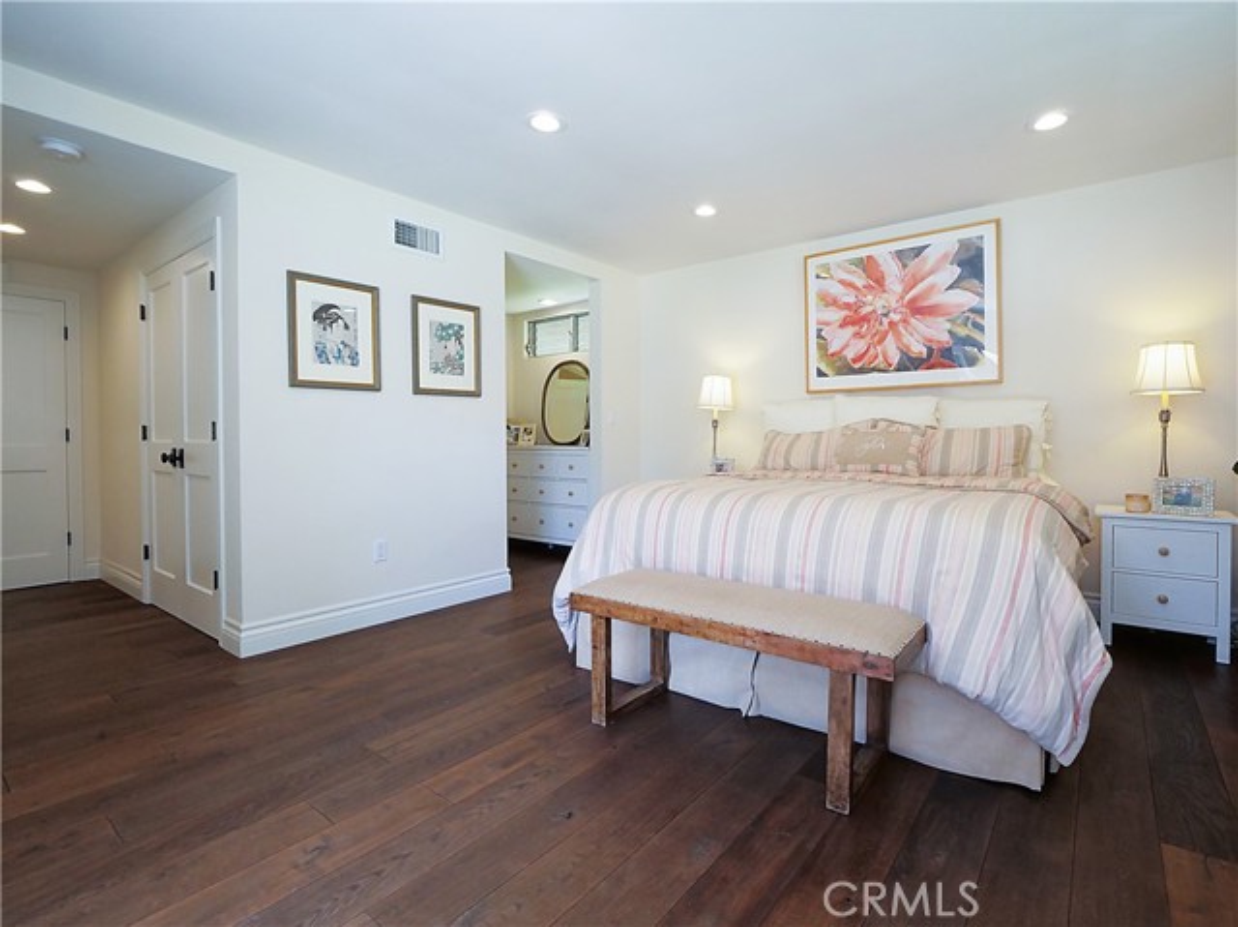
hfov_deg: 94.5
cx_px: 619
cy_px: 464
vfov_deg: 78.0
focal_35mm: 16
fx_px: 572
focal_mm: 8
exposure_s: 1/60
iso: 1250
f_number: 8
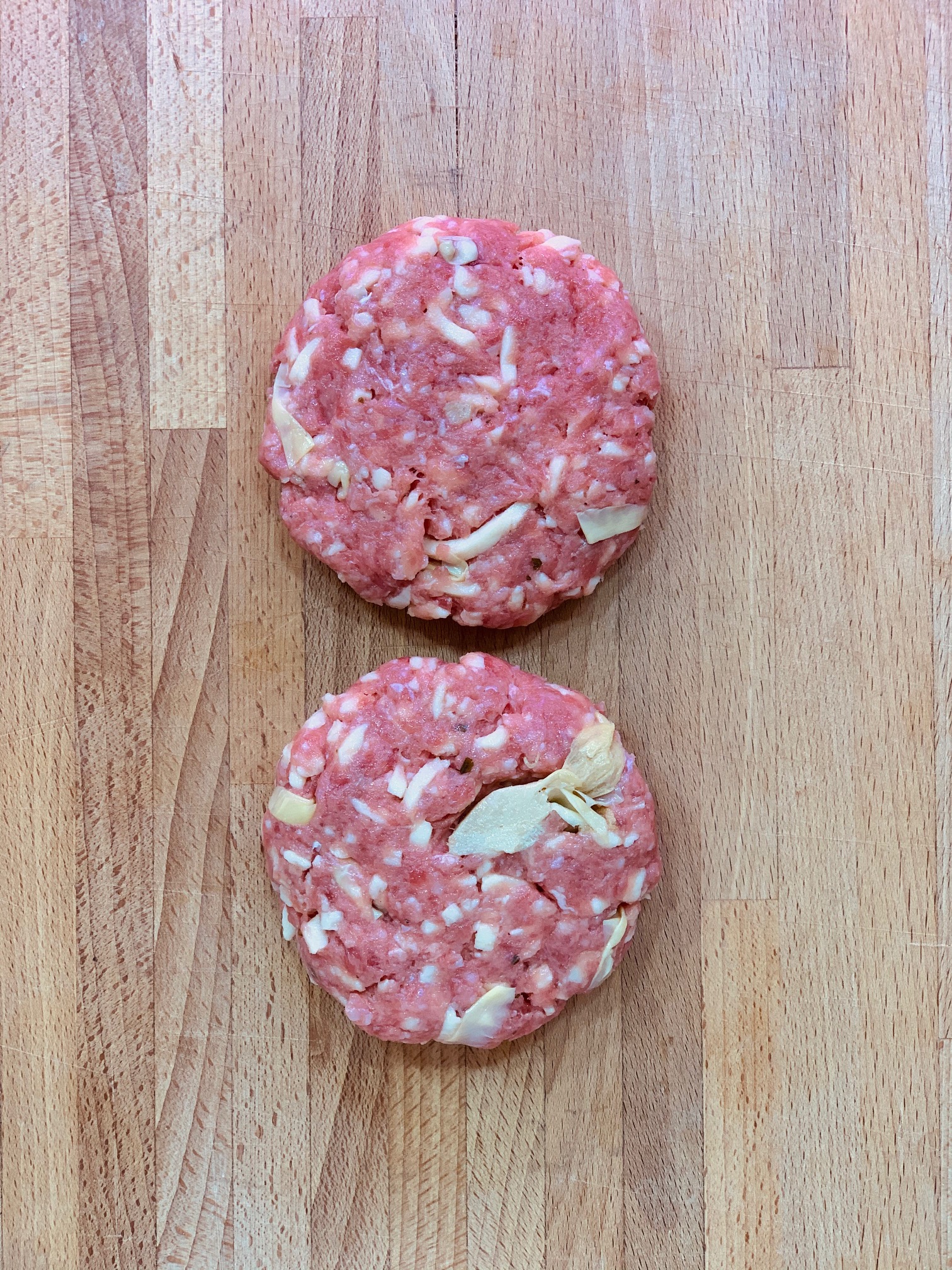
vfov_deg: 36.8
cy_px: 635
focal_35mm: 52
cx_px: 476
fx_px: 1907
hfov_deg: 28.0
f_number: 2.4
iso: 64
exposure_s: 1/100
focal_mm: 6
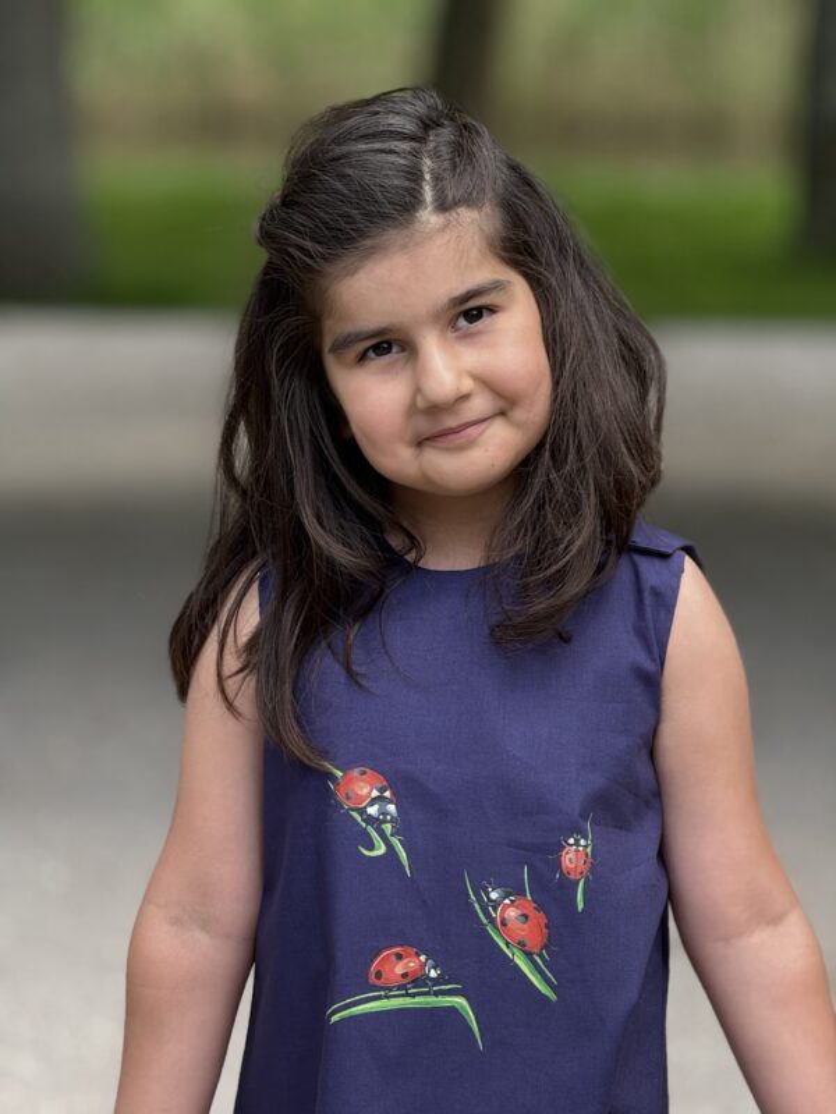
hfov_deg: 12.3
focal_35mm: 120
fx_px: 3864
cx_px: 418
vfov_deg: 16.4
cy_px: 557
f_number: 2.8
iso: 50
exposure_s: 1/196
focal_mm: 15.66
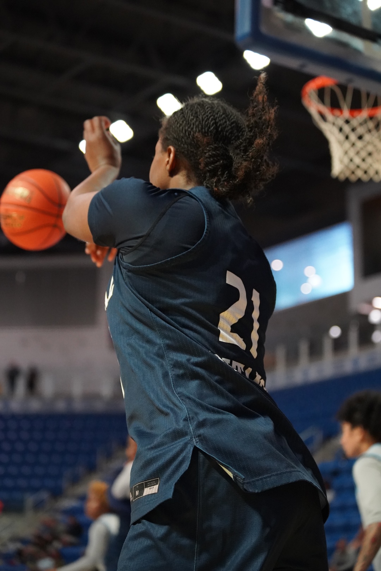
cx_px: 190
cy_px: 286
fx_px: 1111
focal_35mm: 70
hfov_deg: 19.5
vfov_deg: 28.8
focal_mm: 70
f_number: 4
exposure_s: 1/800
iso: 10000
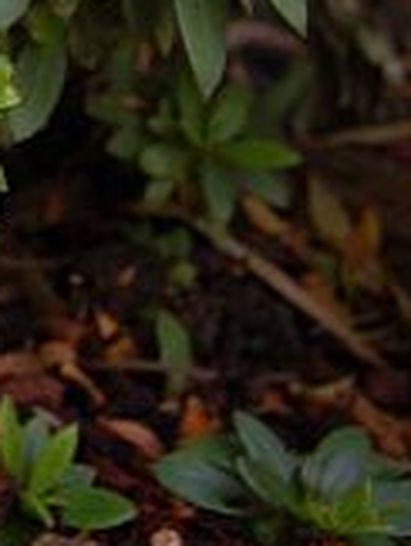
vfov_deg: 9.6
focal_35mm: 201
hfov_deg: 7.2
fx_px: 3174
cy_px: -169
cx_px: -280
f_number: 5.6
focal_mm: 30
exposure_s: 1/125
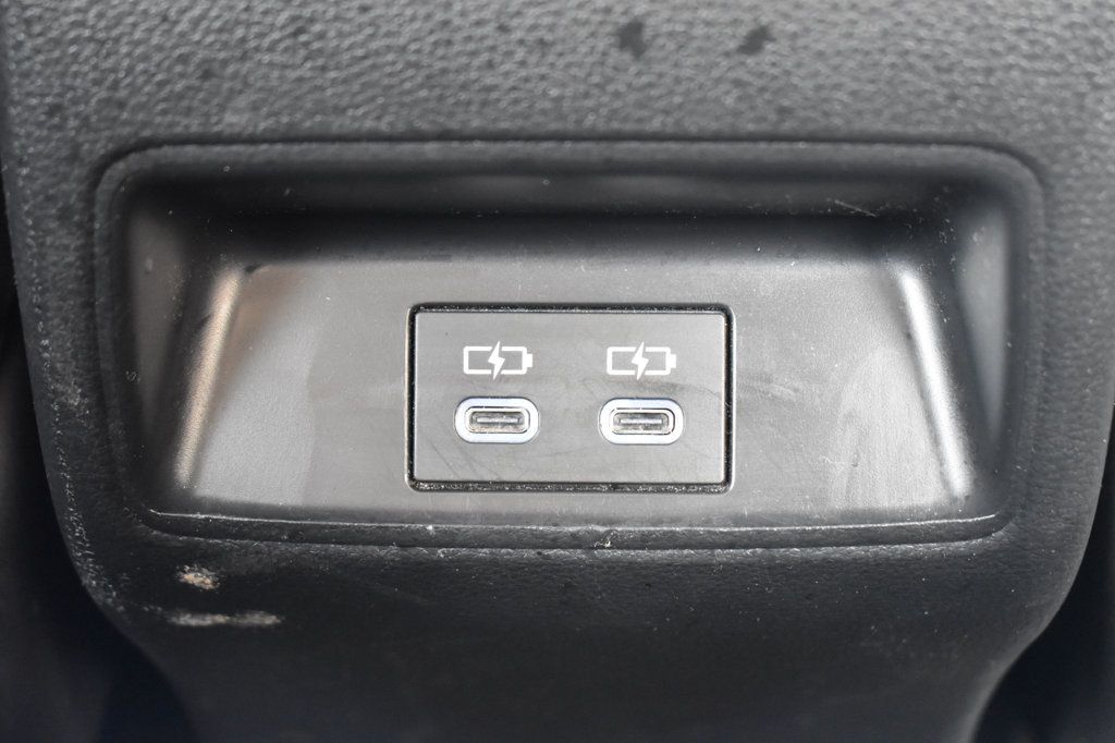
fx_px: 2090
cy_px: 372
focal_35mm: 68
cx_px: 558
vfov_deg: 20.1
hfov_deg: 29.9
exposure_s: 1/20
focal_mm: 45
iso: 3200
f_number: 5
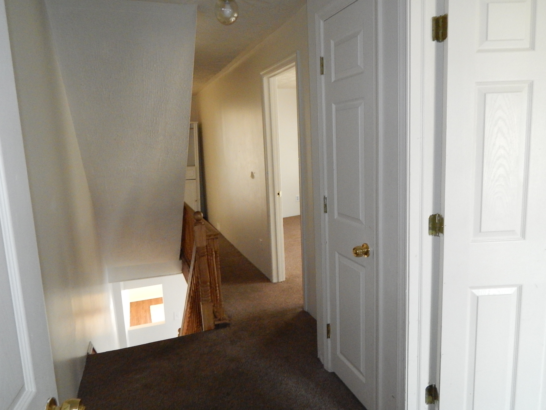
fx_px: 394
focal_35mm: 25
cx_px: 273
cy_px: 205
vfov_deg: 54.9
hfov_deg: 69.4
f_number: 3.1
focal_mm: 4.5
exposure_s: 1/25
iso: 800
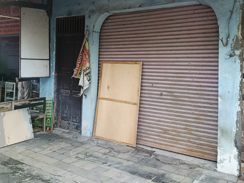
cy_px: 63
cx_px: 124
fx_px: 275
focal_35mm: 39
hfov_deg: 47.9
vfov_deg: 36.5
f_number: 1.7
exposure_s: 1/100
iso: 202
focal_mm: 5.24
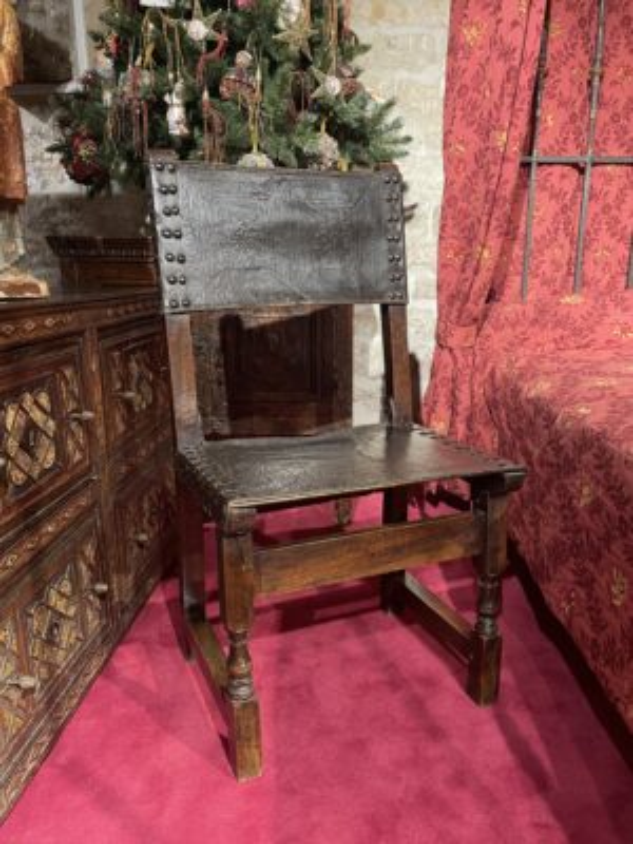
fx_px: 634
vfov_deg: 67.3
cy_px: 422
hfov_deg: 53.1
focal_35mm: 26
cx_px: 316
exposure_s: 1/50
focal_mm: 4.2
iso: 160
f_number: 1.6
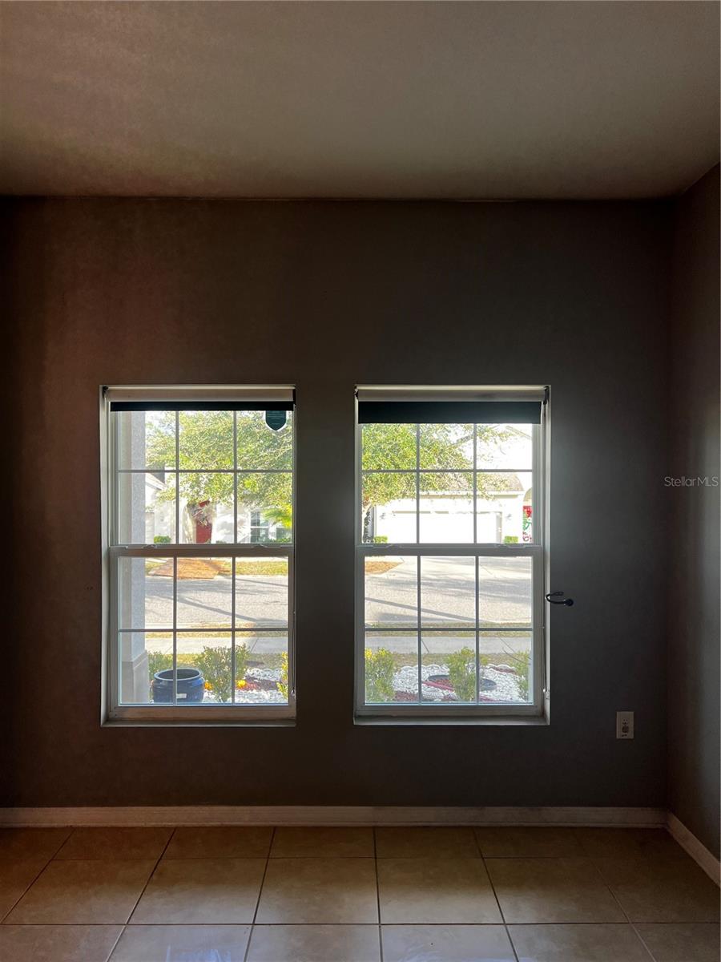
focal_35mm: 26
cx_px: 360
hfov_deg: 53.1
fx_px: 722
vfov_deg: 67.3
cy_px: 481
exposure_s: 1/132
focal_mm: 5.7
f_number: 1.5
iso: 32
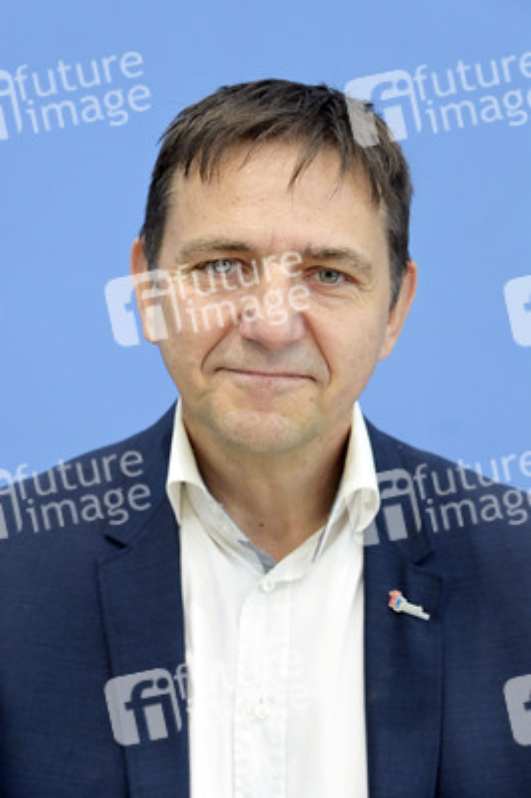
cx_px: 266
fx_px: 1884
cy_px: 399
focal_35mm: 85
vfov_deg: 23.9
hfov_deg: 16.0
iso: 4000
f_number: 5
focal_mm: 85
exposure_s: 1/400
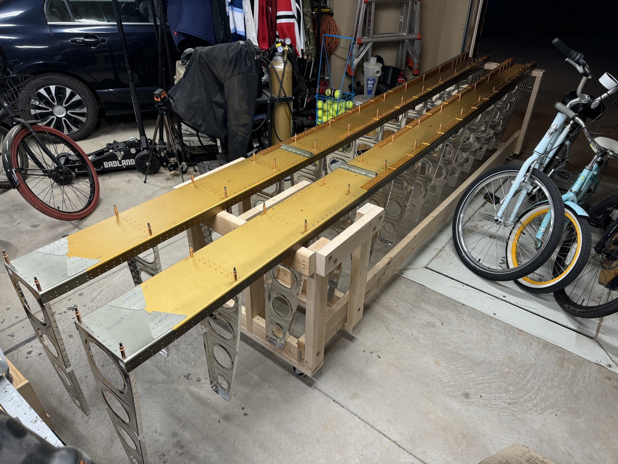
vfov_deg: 56.8
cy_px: 232
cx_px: 309
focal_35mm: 24
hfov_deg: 71.6
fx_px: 428
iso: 125
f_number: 1.78
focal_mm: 6.76
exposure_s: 1/60
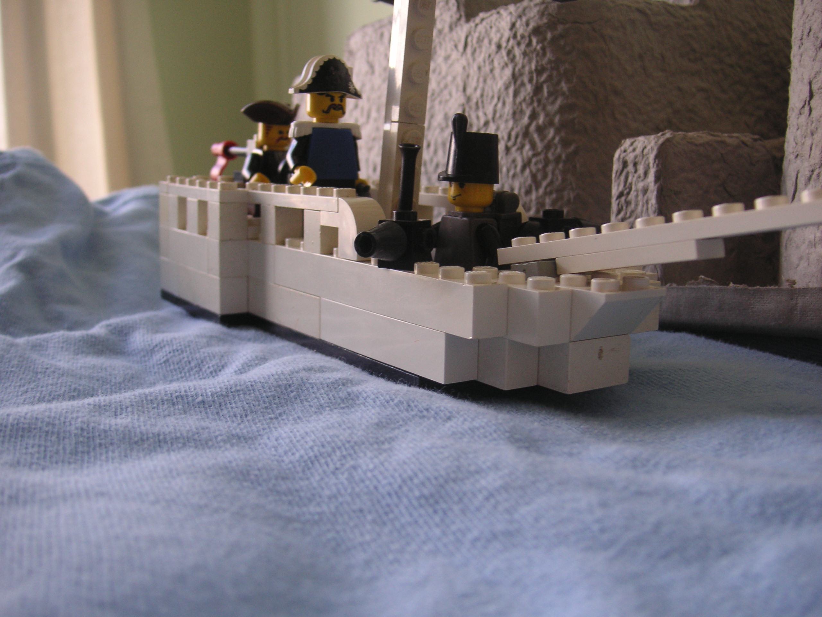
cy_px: 308
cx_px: 411
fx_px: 879
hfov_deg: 50.1
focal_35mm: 37
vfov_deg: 38.7
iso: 50
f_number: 2.8
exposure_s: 1/45
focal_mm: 6.1
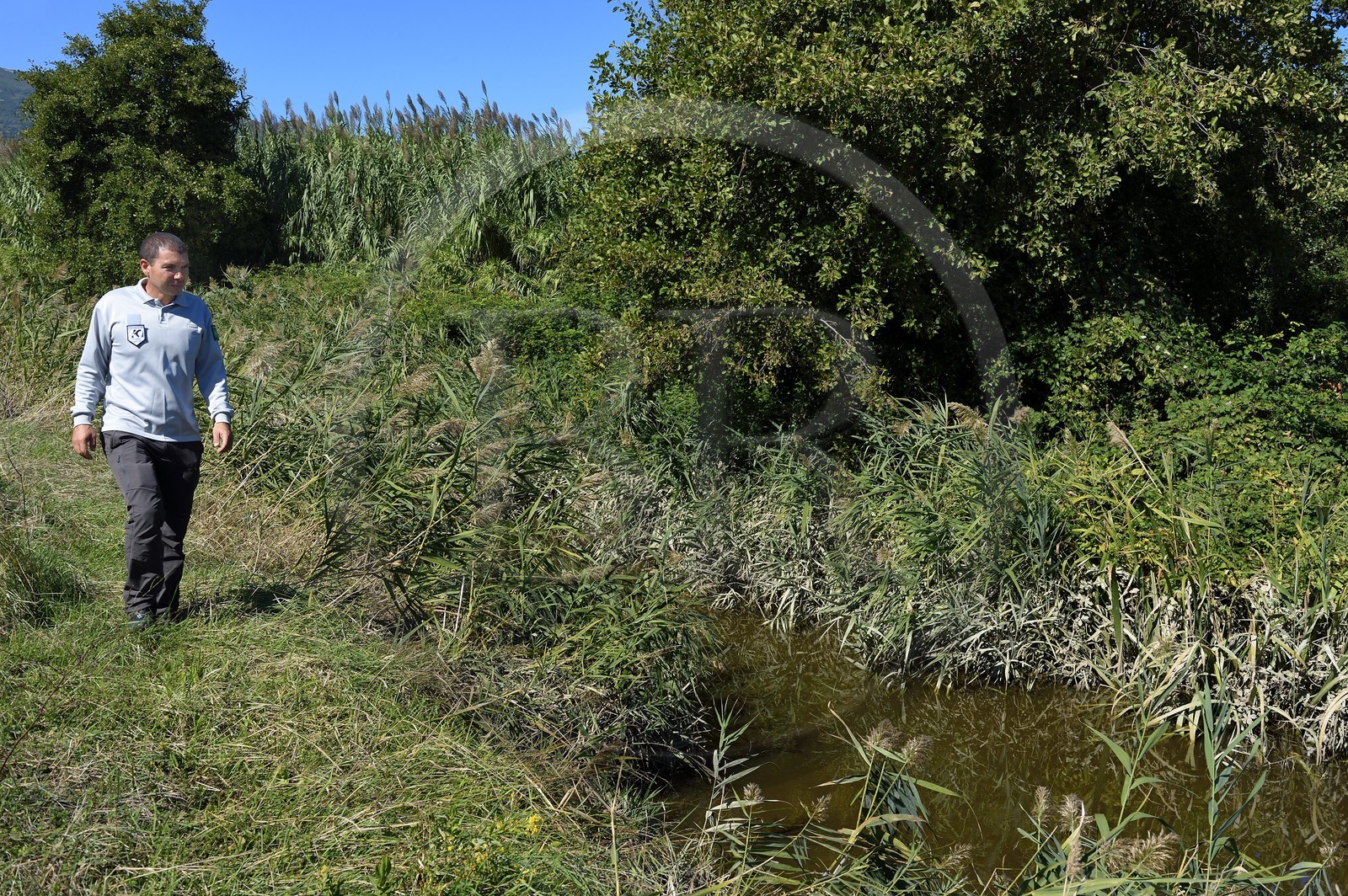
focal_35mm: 36
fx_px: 1347
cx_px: 674
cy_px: 448
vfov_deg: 36.8
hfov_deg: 53.2
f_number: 10
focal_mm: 36
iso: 200
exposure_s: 1/250
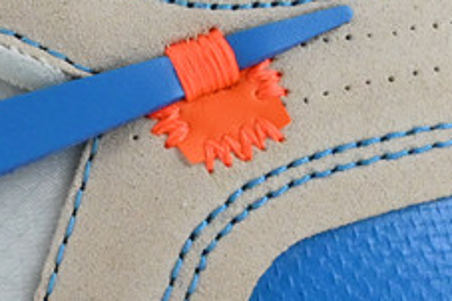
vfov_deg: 4.7
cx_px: -362
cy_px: 86
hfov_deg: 6.8
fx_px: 3684
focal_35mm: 294
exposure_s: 1/160
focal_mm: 37
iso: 1600
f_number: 11
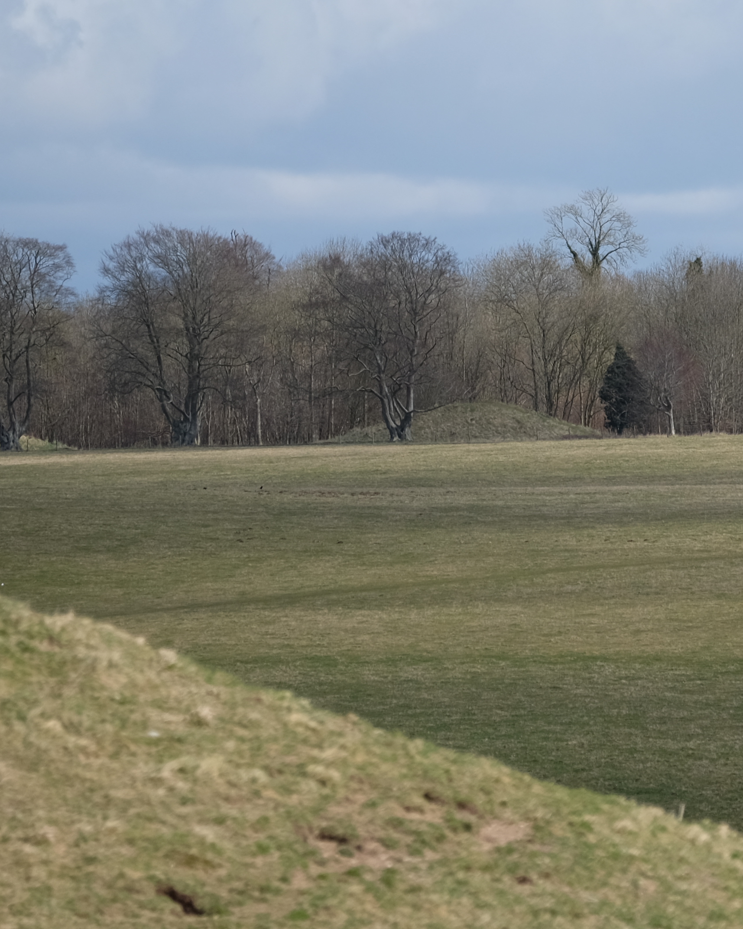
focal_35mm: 450
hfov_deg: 3.4
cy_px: 341
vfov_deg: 4.3
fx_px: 12370
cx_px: 707
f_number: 2.8
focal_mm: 140
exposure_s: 1/3200
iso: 200
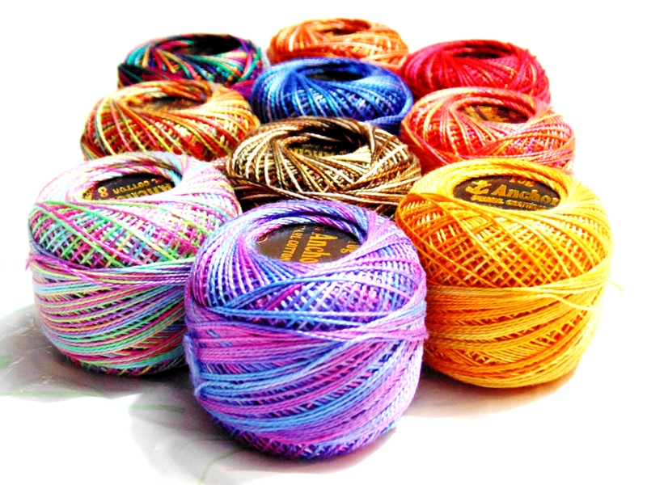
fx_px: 991
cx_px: 324
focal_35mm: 53
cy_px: 242
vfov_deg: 27.5
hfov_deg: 36.2
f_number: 3.9
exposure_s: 1/10
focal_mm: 9.5
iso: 400
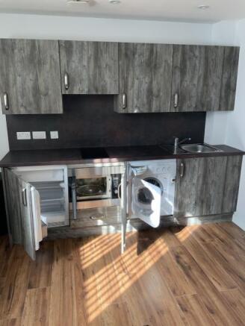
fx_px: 274
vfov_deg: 61.6
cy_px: 163
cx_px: 122
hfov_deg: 48.2
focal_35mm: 29
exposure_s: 1/50
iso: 50
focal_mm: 3
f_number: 1.8
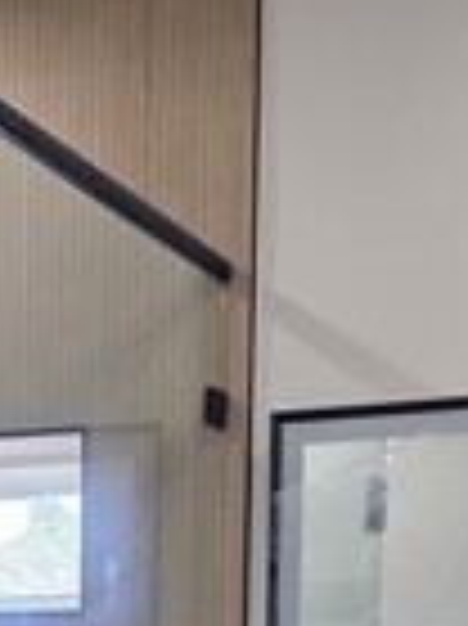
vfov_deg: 16.4
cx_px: 207
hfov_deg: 13.9
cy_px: 1031
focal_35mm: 106
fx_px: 1914
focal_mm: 6.25
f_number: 1.7
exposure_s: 1/120
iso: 100
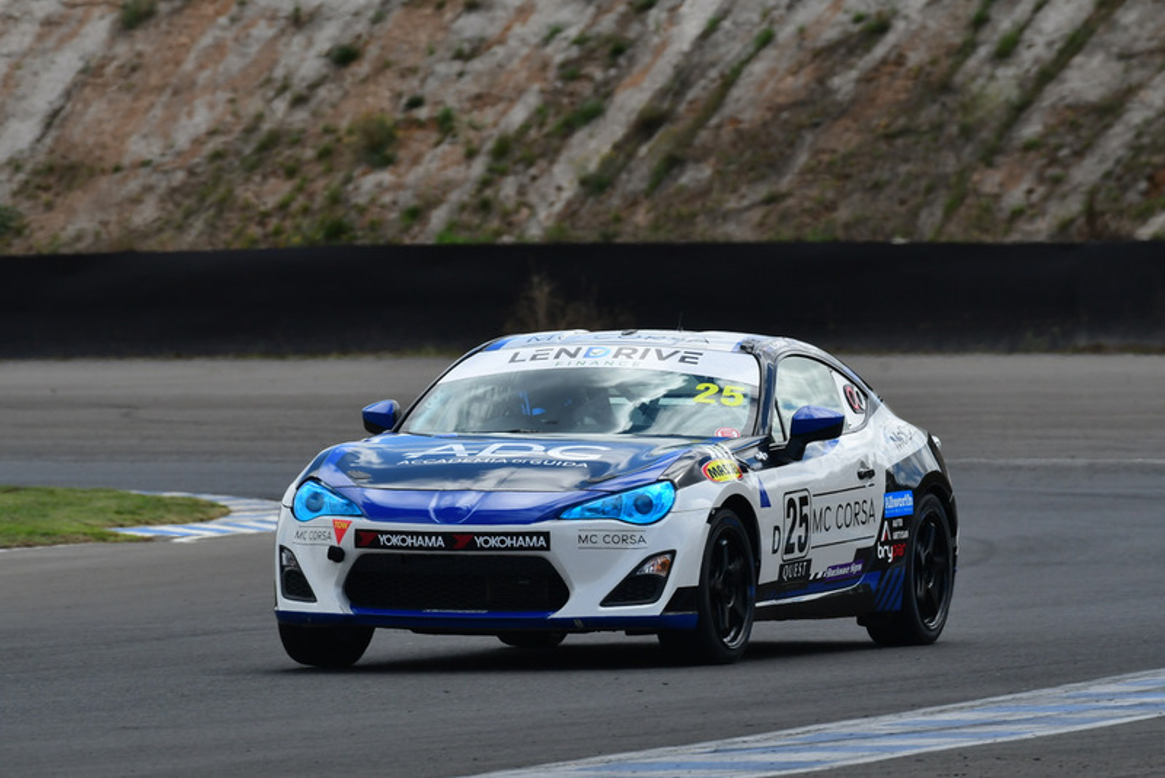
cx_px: 582
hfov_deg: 3.6
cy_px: 389
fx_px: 18451
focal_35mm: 570
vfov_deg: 2.4
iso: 400
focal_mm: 380
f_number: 10
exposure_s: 1/640
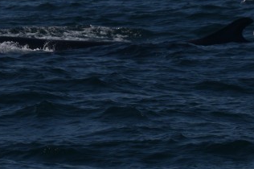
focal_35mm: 847
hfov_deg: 2.4
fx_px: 5968
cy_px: 13
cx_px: 191
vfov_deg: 1.6
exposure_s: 1/4000
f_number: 7.1
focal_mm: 165
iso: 200
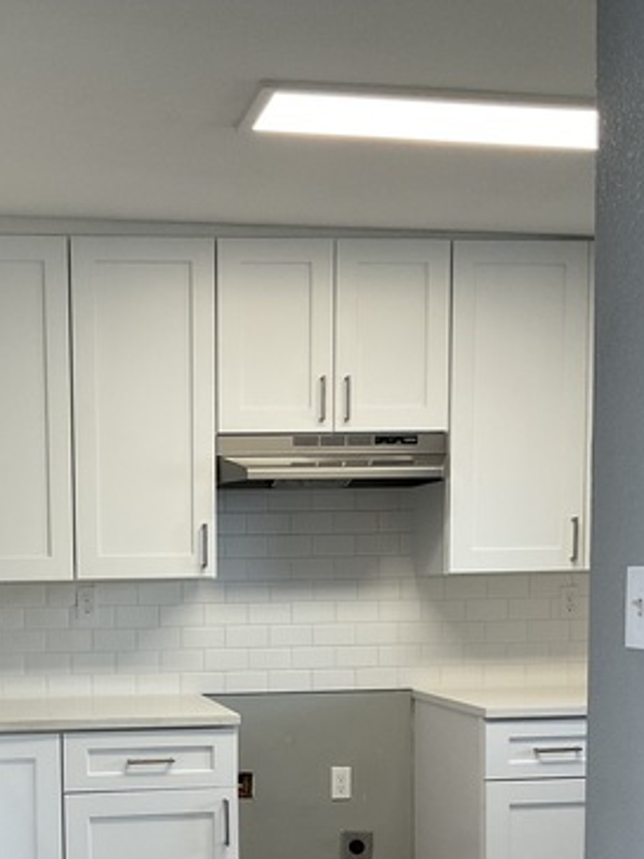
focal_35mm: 51
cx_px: 109
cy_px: 675
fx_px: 1265
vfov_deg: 36.3
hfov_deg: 27.8
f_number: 1.8
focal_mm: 3
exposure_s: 1/120
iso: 64
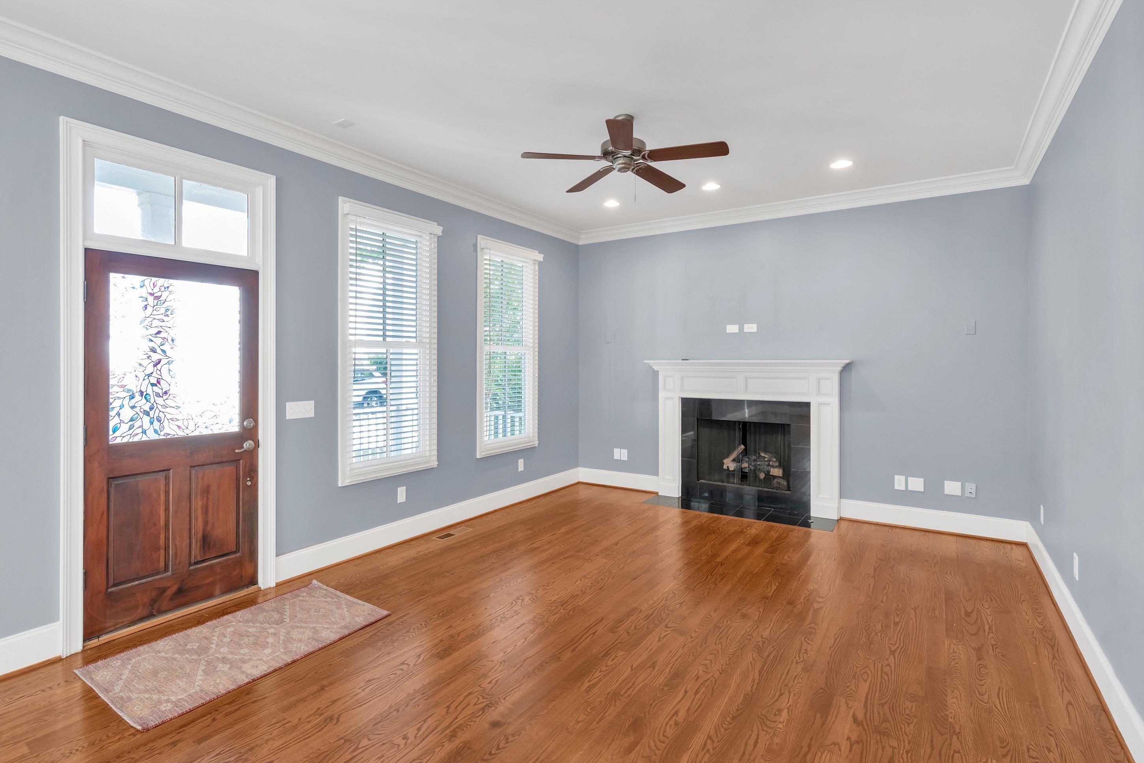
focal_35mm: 17
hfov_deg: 93.2
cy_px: 368
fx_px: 540
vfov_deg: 70.4
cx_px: 550
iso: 320
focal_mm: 16
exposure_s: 1/4
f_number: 9
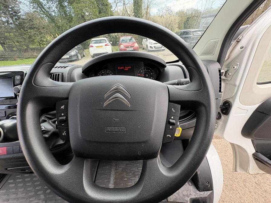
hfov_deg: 102.1
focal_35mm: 14
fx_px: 110
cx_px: 136
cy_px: 102
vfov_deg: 85.7
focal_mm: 2.22
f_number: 2.2
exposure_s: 1/140
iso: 100
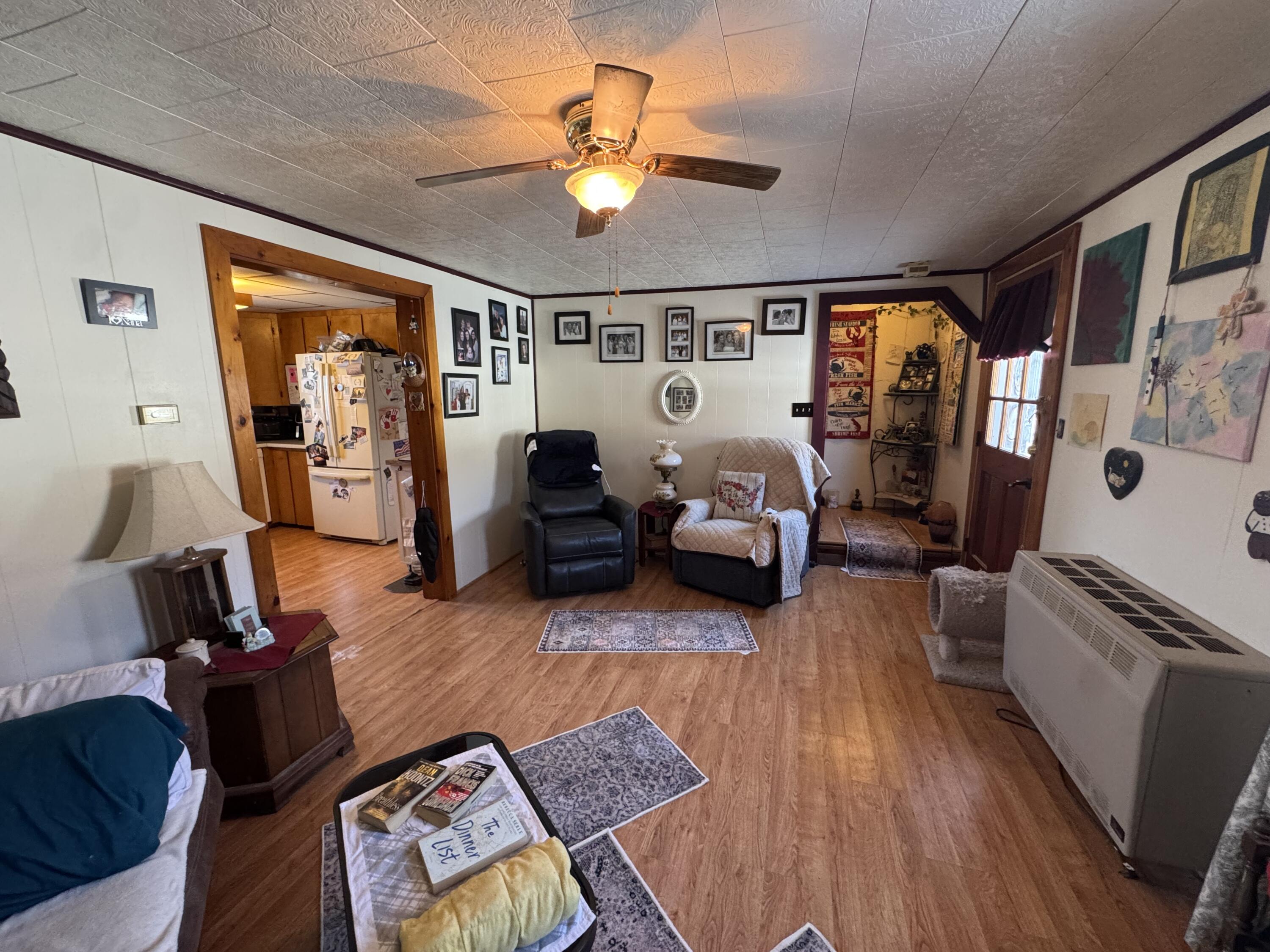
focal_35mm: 14
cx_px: 635
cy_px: 476
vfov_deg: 85.7
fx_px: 514
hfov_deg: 102.1
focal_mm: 2.22
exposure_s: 1/60
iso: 400
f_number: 2.2
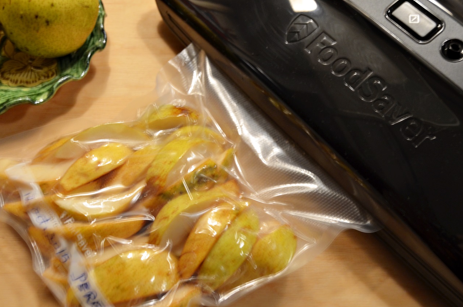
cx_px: 208
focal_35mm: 49
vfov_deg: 27.4
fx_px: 629
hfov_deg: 40.4
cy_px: 137
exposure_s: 1/4
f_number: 5.6
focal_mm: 26
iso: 400
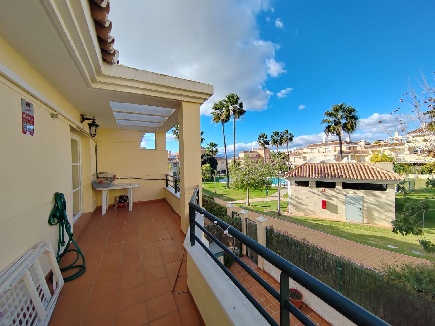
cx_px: 218
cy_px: 163
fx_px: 163
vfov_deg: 89.9
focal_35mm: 13
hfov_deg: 106.2
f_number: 2.2
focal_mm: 2.16
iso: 100
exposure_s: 1/800
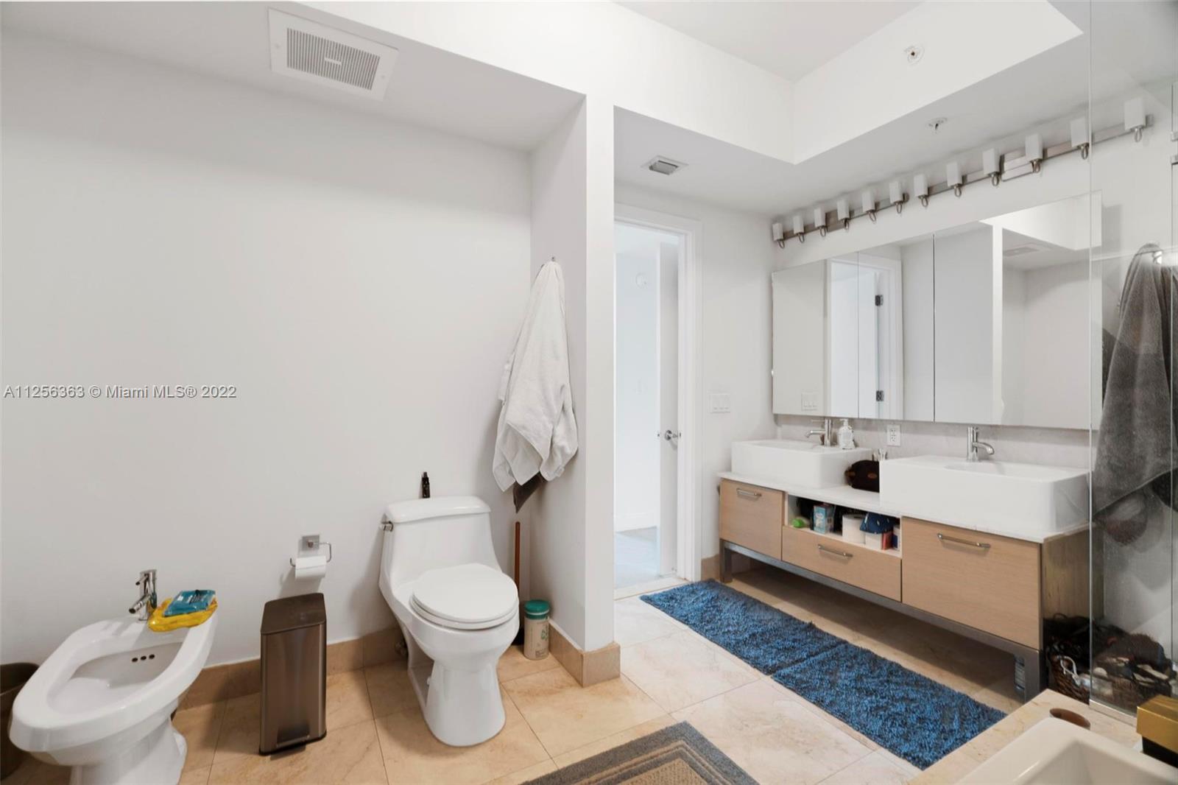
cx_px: 589
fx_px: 491
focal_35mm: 15
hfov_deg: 100.4
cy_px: 392
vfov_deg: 77.3
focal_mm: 10
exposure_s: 2.5
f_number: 7.1
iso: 160
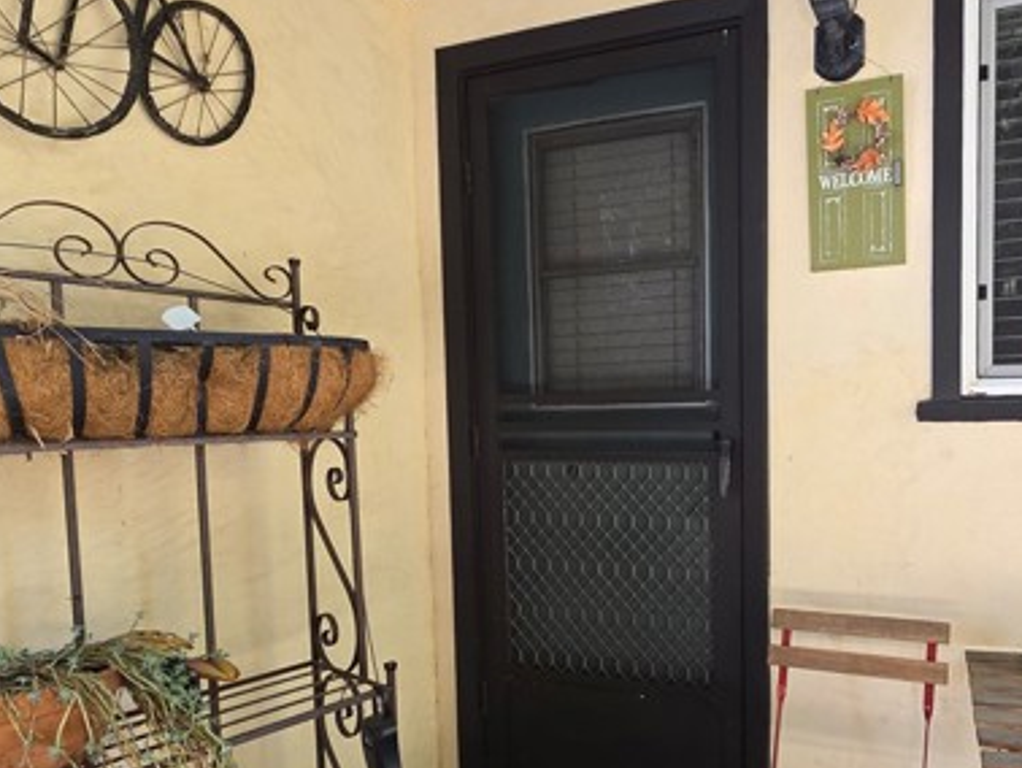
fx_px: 650
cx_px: 749
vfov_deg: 60.6
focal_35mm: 22
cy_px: 465
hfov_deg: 71.8
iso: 80
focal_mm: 2.2
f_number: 2.2
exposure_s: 1/100
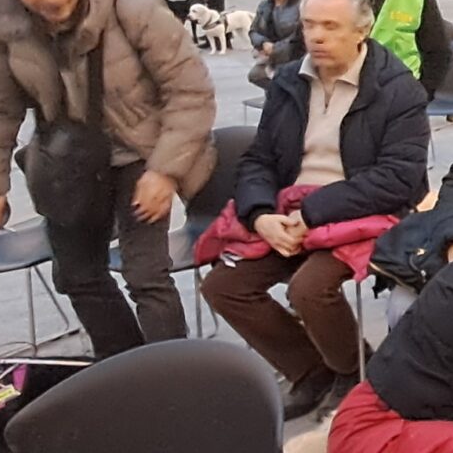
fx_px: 962
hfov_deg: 20.0
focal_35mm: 65
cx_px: 792
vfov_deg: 26.3
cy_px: 149
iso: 320
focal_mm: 1.42
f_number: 2.2
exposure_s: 1/25
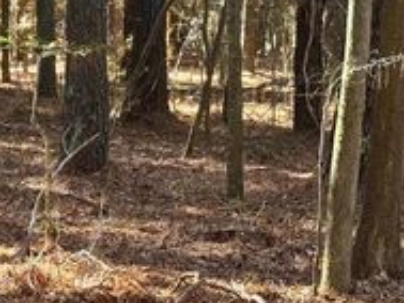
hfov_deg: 15.5
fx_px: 1483
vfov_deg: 11.6
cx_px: 152
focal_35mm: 127
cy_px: 69
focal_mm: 6.76
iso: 100
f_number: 1.78
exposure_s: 1/79
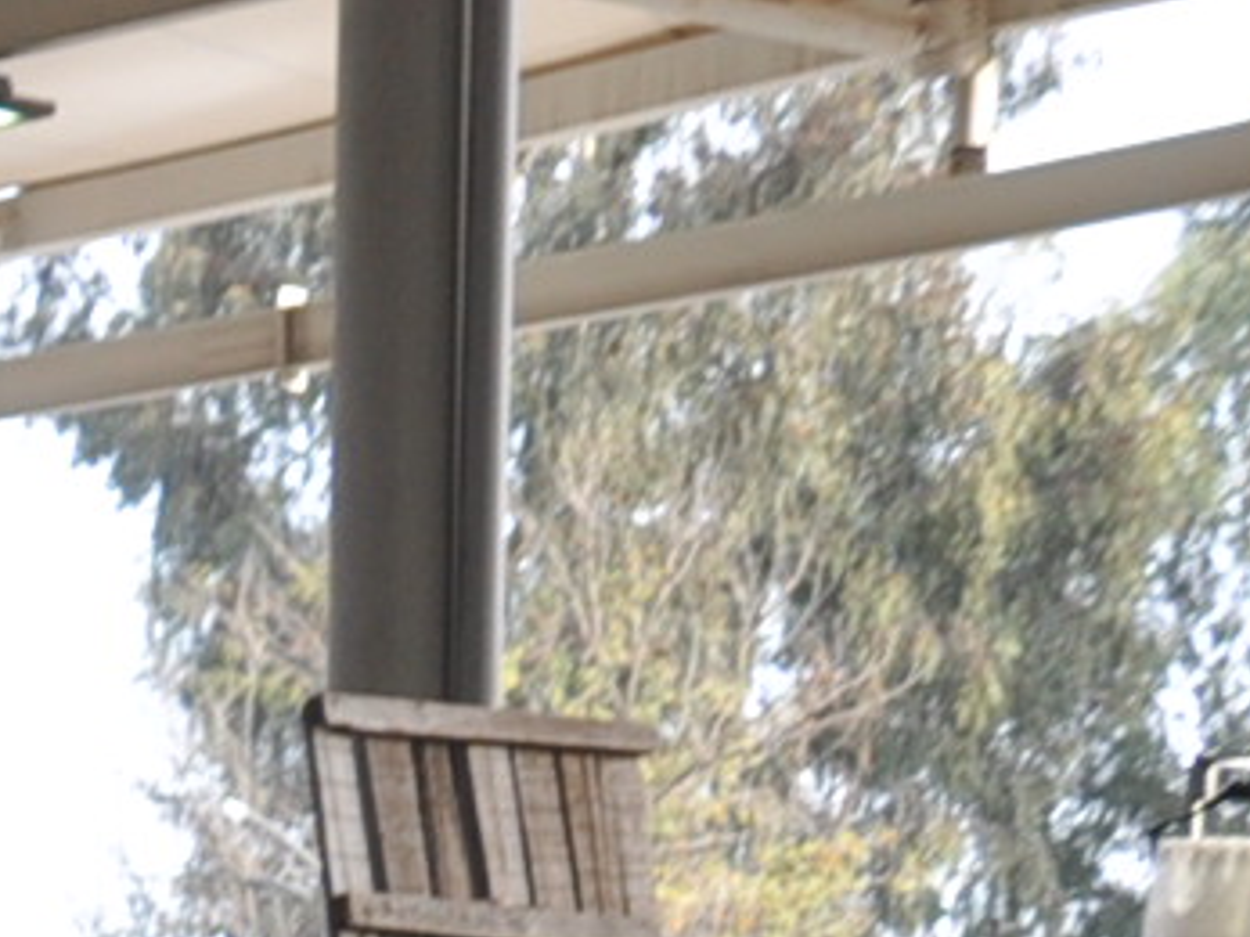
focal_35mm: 187
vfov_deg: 7.4
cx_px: -2442
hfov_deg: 8.8
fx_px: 6749
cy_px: 2274
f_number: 3.8
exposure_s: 1/200
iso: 360
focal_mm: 21
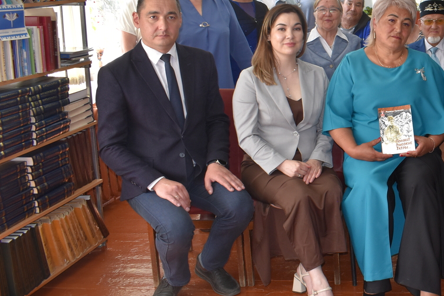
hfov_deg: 31.8
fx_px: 703
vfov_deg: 23.7
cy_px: 101
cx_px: 465
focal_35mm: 57
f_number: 5.6
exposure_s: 1/125
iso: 450
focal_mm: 18
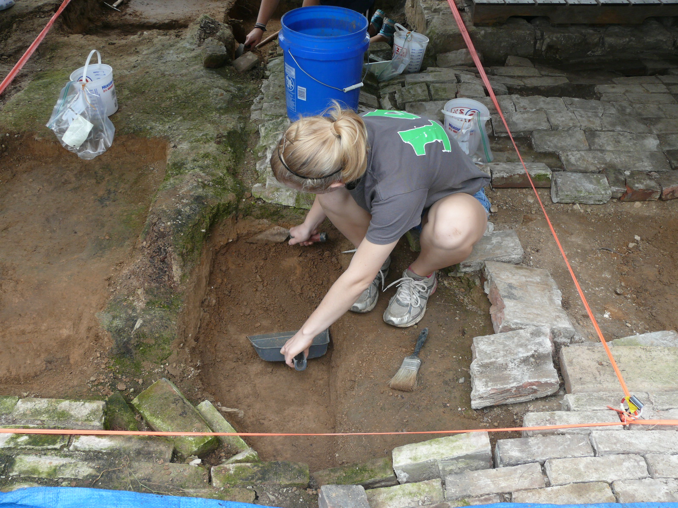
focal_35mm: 37
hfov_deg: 50.1
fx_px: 725
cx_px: 339
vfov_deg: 38.7
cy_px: 254
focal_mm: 7.8
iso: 100
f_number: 3.6
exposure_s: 1/100
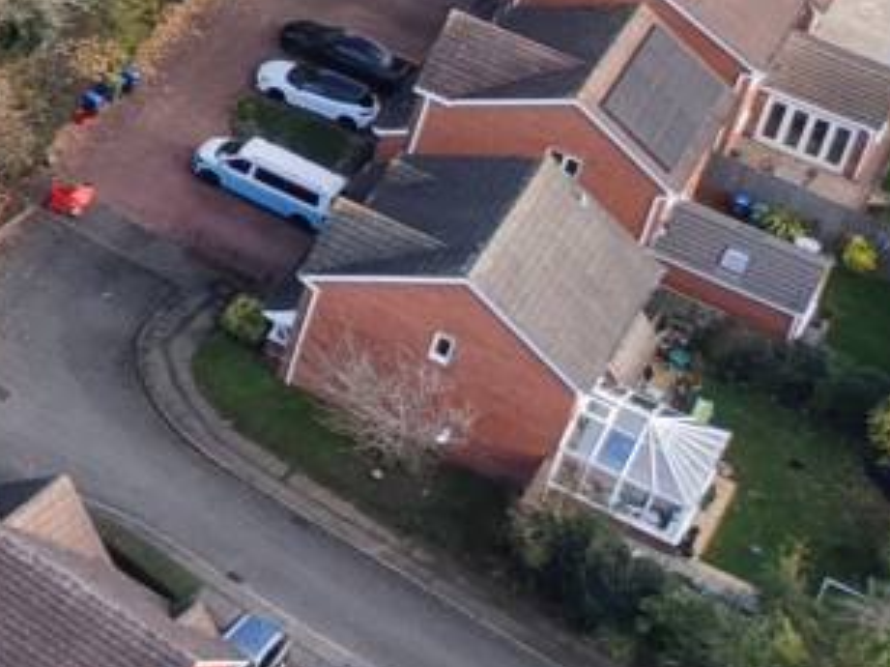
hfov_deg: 9.8
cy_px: -798
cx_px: -1850
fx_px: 3855
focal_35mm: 150
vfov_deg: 9.1
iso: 260
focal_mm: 8.67
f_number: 1.8
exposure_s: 1/1250
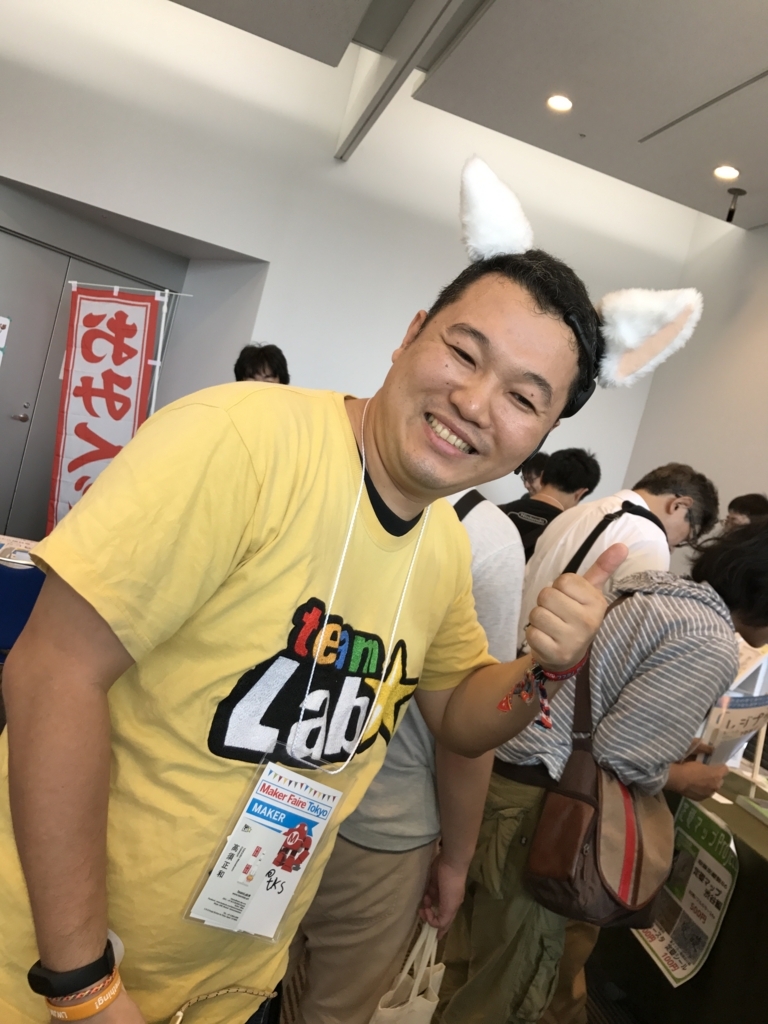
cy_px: 512
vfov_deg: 63.4
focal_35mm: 28
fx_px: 828
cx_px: 384
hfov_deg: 49.7
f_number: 1.8
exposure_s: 1/100
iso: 40
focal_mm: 3.99
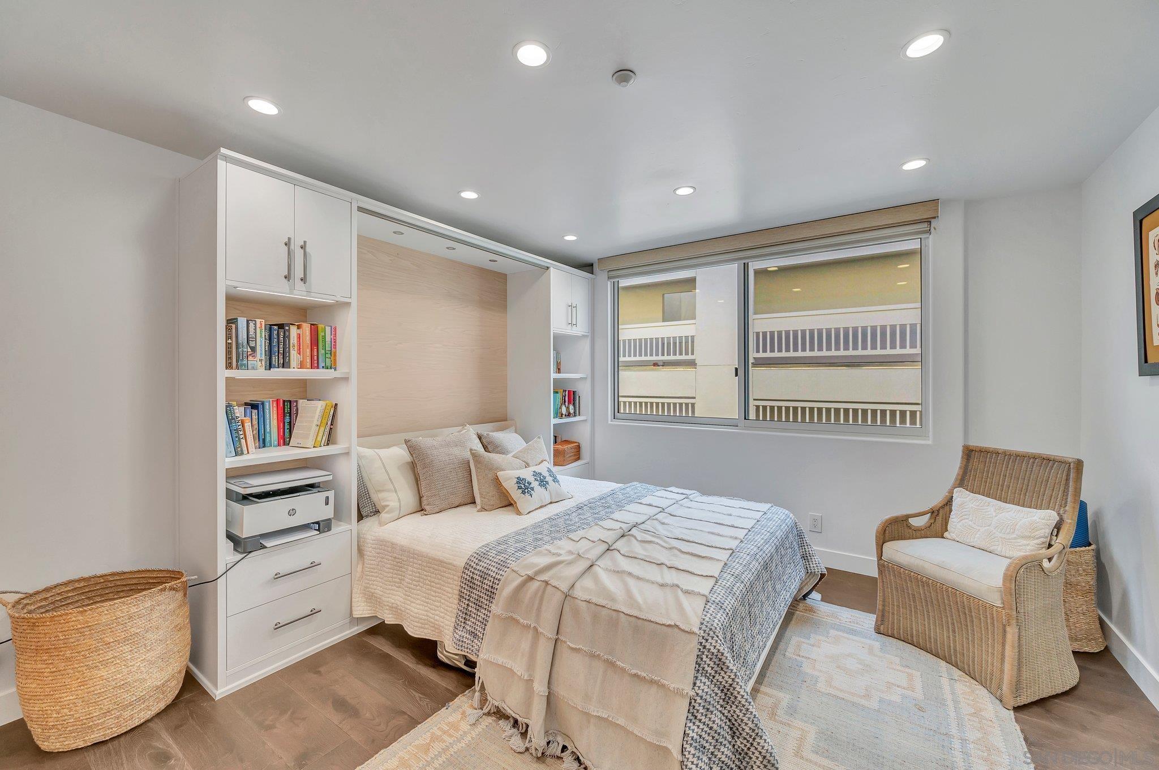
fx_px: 450
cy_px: 385
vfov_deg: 81.1
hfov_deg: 104.3
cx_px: 580
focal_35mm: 14
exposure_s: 1/60
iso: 400
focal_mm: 14
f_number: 8
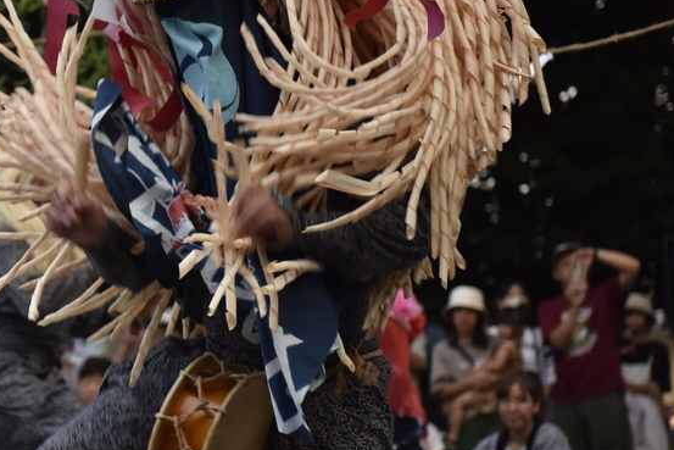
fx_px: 2846
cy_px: 249
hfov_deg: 13.4
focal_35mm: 152
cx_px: 93
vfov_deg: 9.0
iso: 1600
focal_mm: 70
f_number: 2.8
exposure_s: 1/200
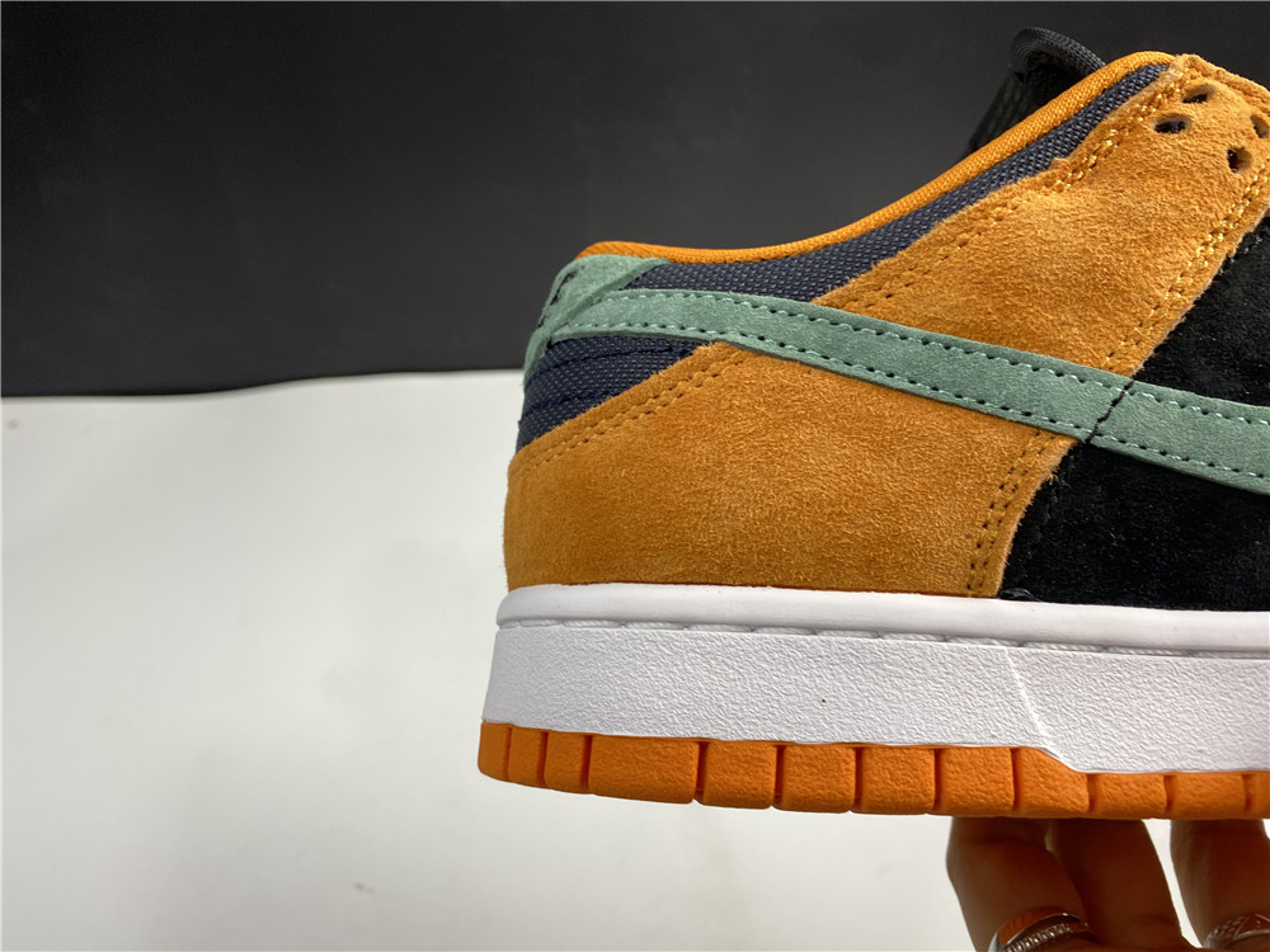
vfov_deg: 53.1
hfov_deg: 67.3
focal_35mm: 26
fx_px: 954
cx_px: 635
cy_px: 476
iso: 64
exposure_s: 1/100
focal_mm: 4.25
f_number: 1.8
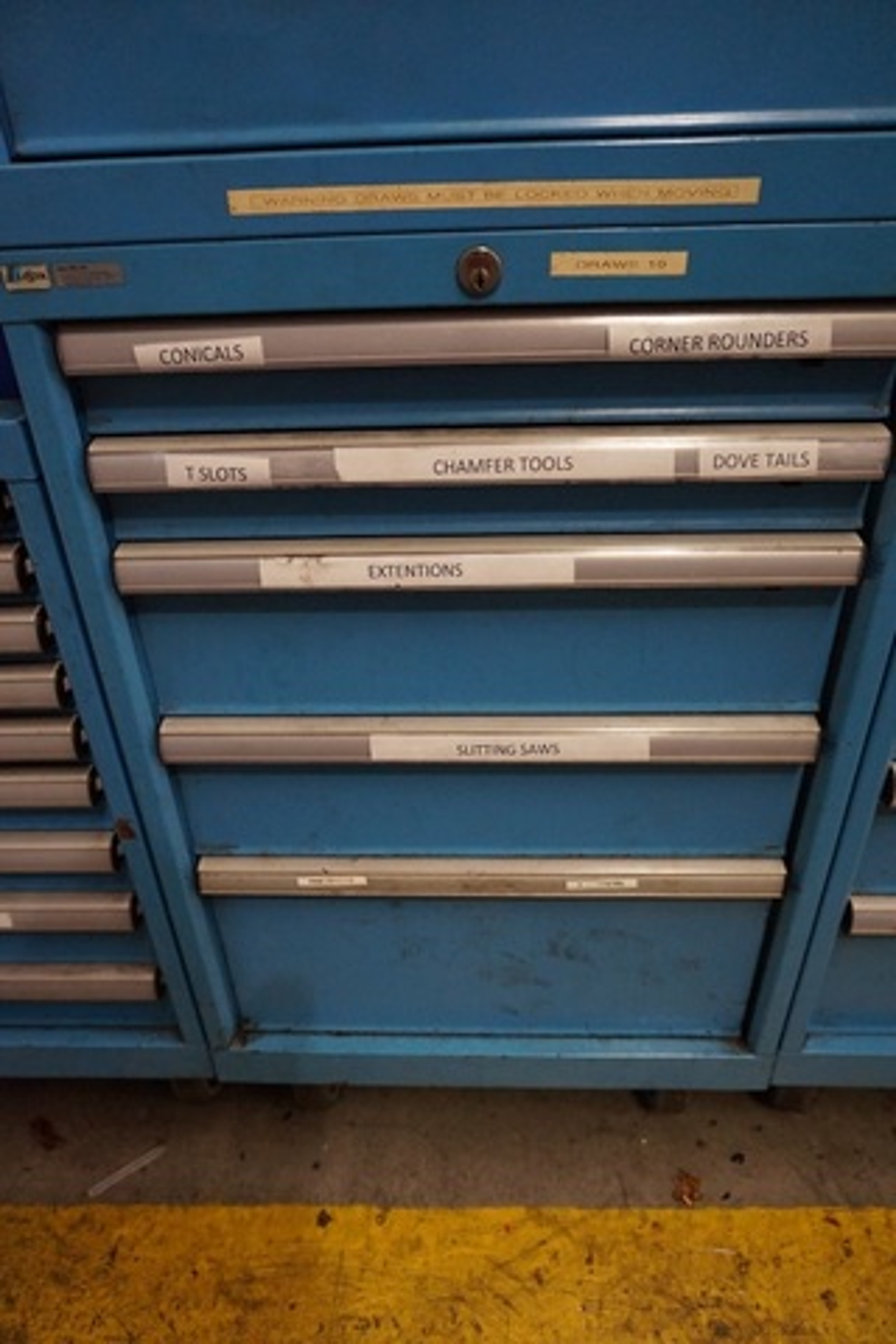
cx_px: 448
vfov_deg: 73.7
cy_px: 672
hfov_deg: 53.1
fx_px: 896
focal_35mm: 24
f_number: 3.5
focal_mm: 16
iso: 2000
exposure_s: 1/160
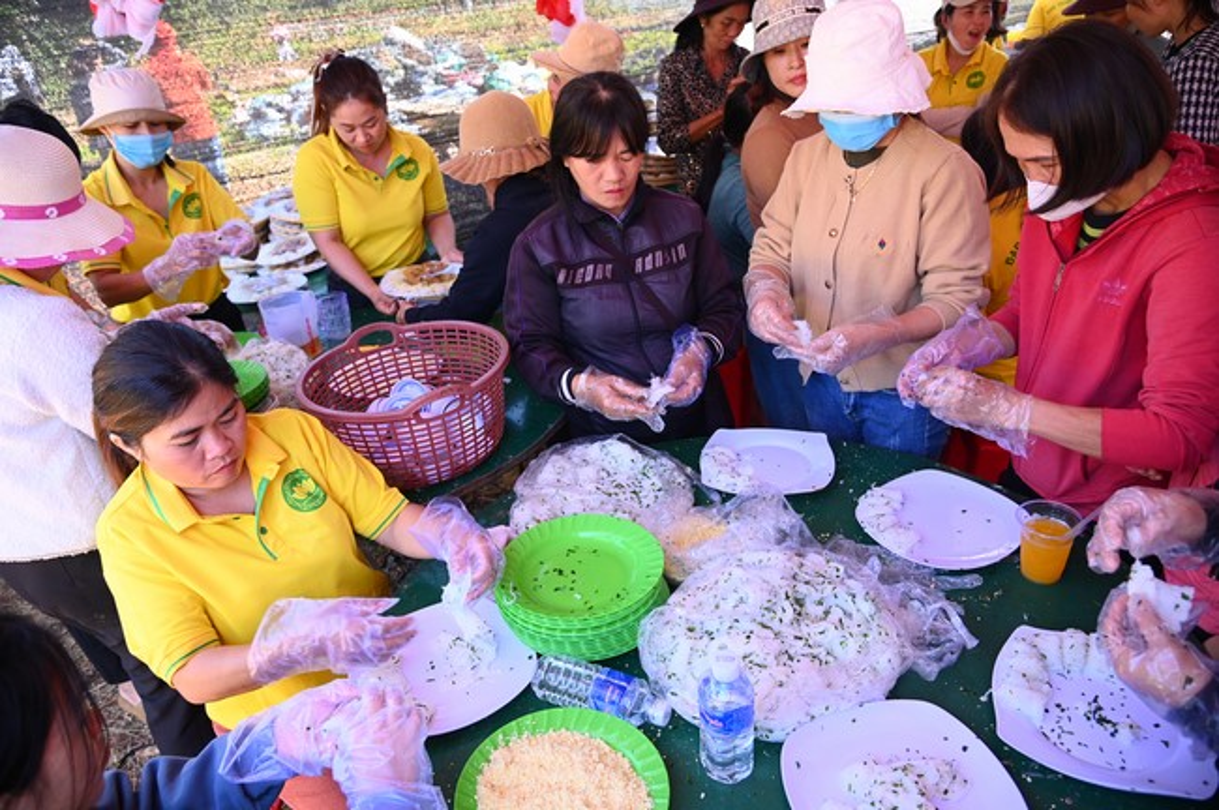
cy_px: 405
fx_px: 812
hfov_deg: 73.8
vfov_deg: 53.0
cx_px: 610
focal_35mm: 24
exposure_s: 1/125
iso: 640
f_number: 4.5
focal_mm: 24
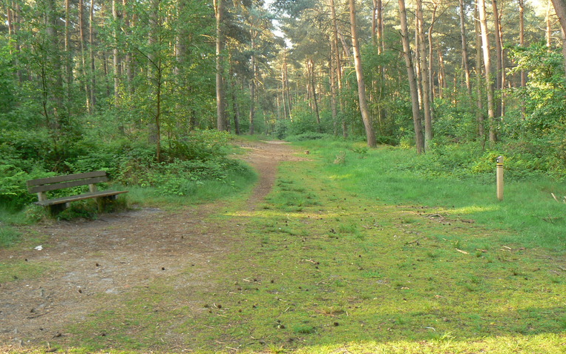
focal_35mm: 40
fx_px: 617
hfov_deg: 49.3
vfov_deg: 32.0
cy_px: 154
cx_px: 284
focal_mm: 6
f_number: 2.8
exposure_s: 1/30
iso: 100
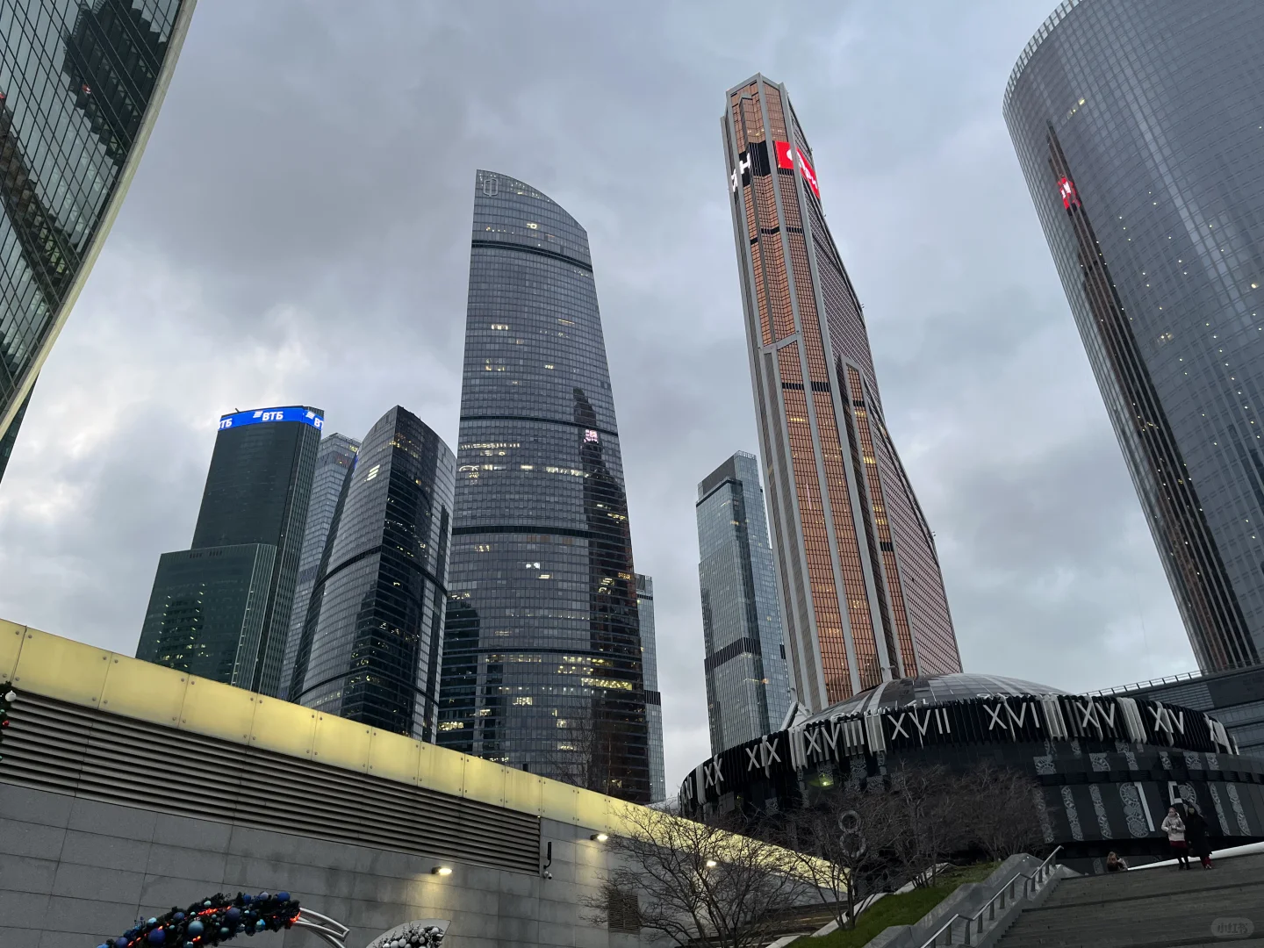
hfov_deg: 67.3
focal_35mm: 26
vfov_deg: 53.1
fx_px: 949
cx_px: 632
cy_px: 474
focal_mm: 5.1
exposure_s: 1/100
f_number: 1.6
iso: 125
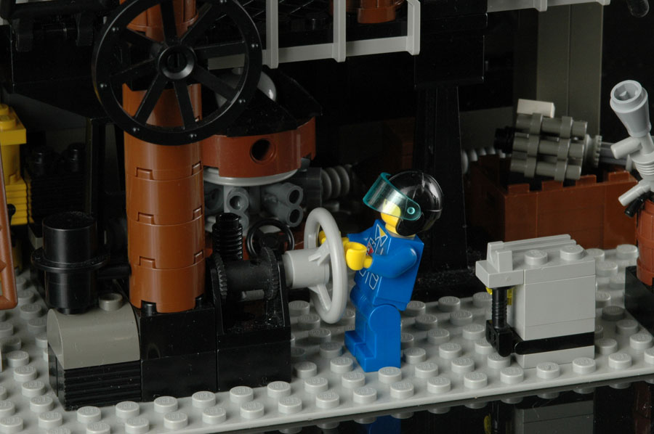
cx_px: 327
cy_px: 217
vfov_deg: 8.7
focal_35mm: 158
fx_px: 2858
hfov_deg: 13.1
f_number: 22
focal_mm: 105
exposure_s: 1/60
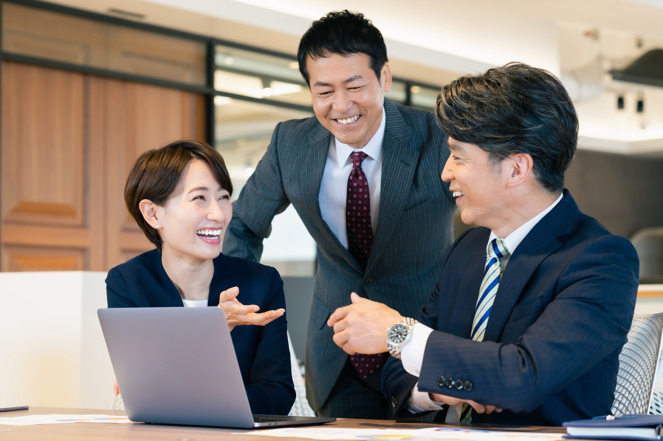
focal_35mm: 85
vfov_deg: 16.0
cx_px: 332
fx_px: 1564
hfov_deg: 23.9
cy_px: 220
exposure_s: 1/250
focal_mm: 85
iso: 640
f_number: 4.5
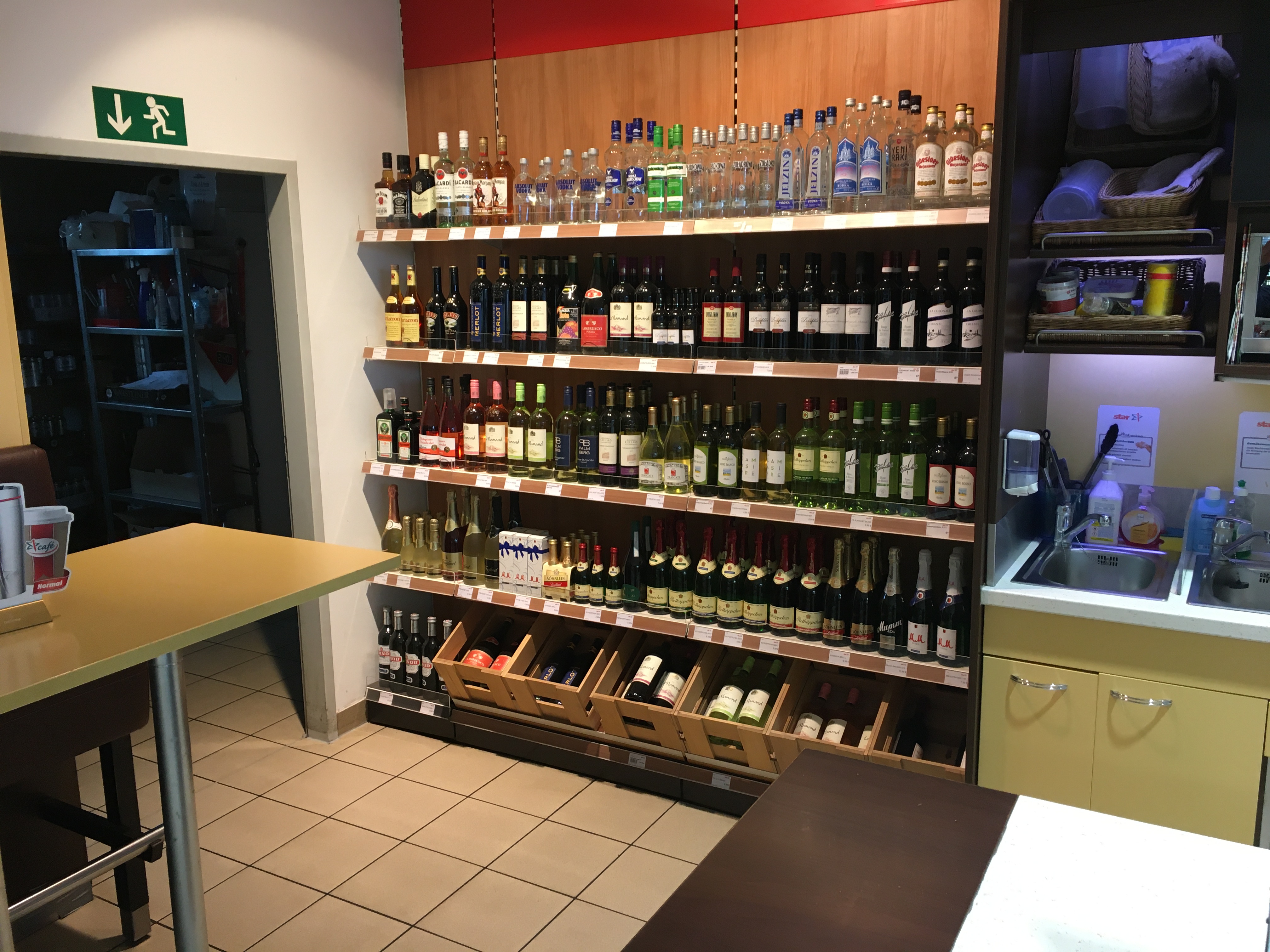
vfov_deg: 48.2
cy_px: 476
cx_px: 635
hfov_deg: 61.7
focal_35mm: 29
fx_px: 1064
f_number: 2.2
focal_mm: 4.15
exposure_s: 1/33
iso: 100
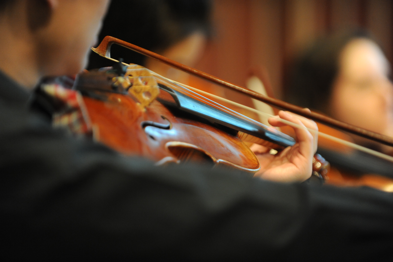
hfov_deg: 10.3
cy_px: 131
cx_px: 196
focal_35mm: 200
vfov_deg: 6.9
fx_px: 2182
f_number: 2.8
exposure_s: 1/320
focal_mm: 200
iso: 3200
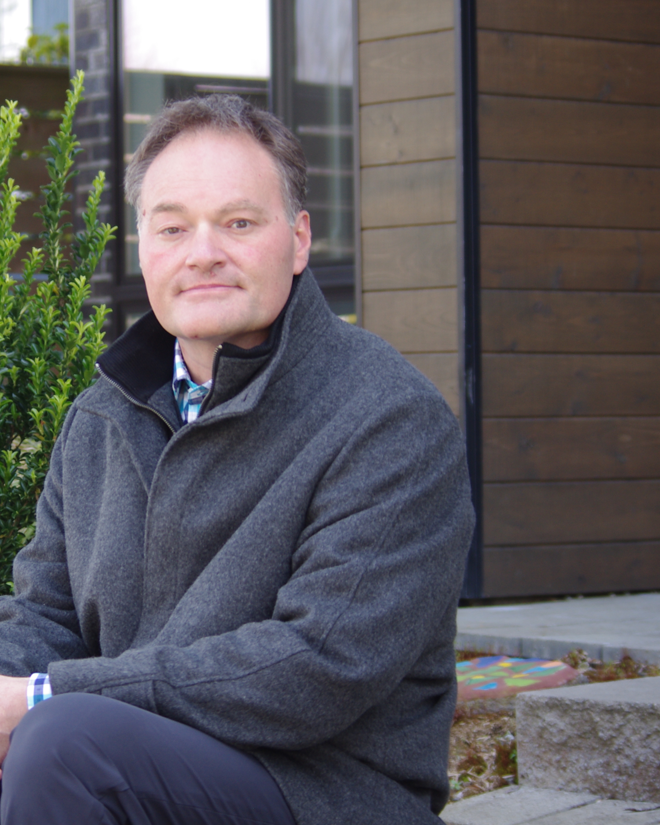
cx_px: 56
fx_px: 3077
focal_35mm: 126
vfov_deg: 15.3
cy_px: 466
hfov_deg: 12.1
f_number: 4
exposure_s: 1/100
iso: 200
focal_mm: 50
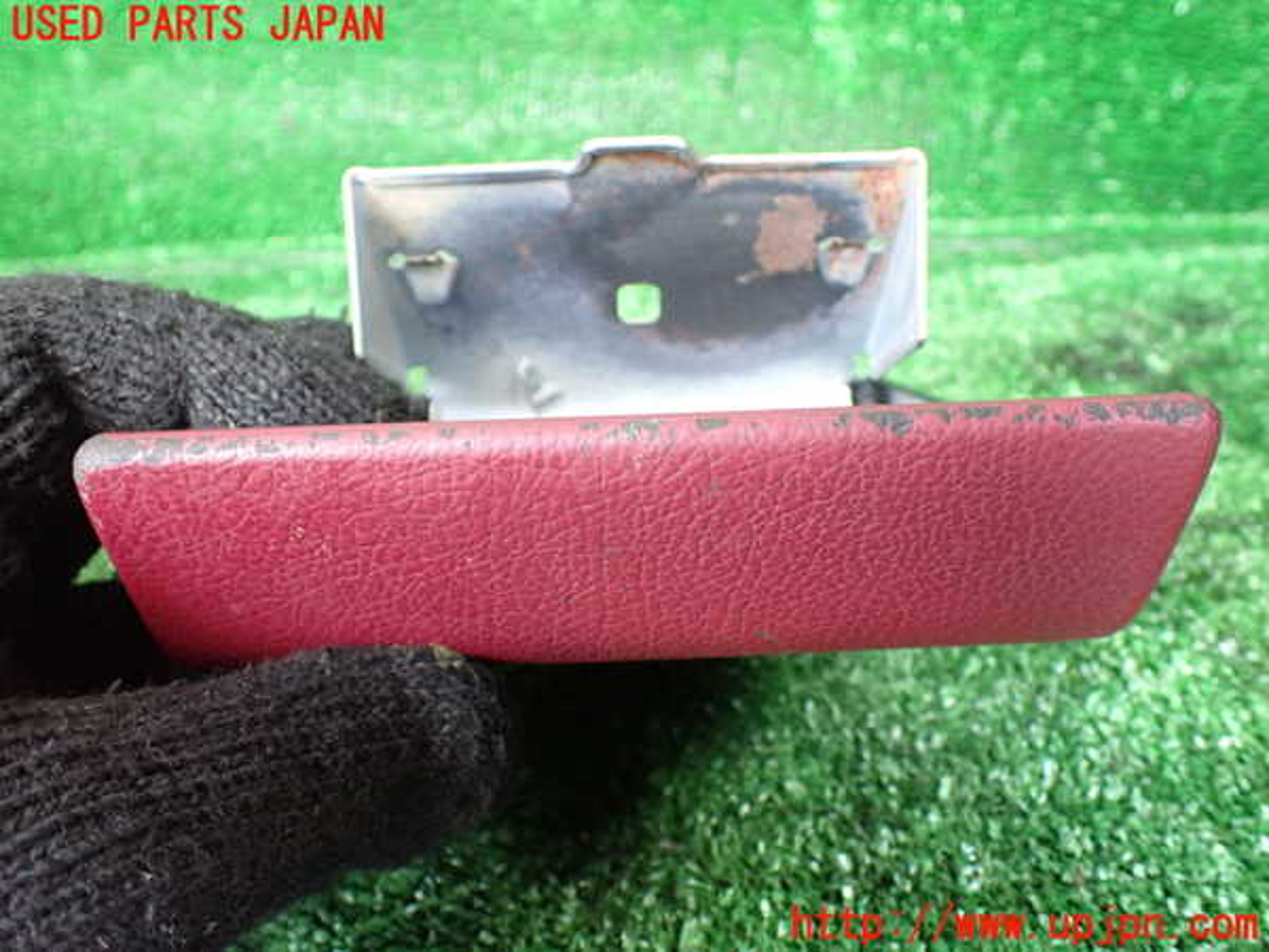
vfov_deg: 46.8
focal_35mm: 30
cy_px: 476
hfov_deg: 60.0
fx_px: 1100
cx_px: 634
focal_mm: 5.4
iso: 800
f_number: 2.3
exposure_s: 1/100
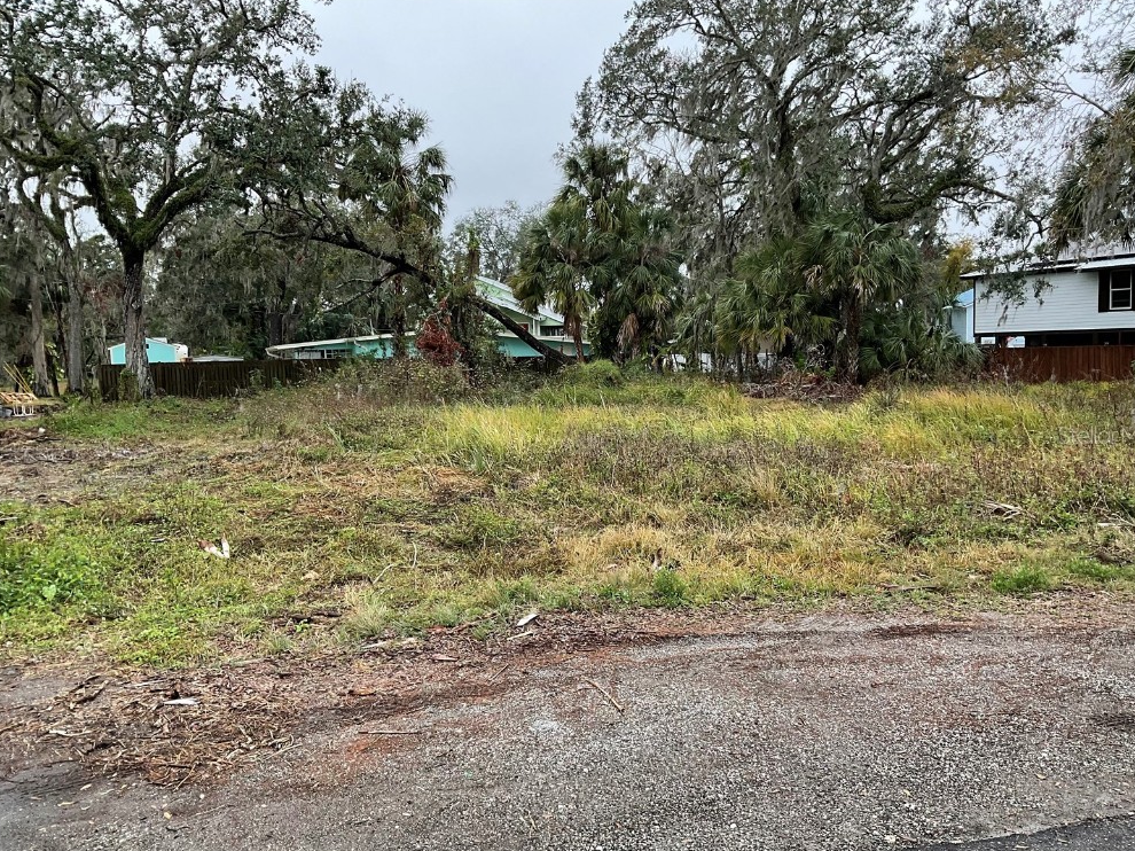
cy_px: 435
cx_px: 579
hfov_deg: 60.0
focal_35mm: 30
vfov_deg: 46.8
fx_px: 983
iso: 16
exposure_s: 1/145
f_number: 1.8
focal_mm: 3
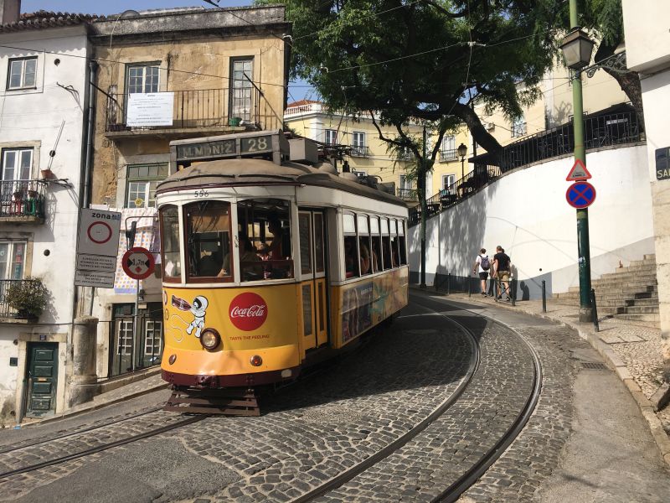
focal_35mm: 29
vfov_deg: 48.2
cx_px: 335
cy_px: 252
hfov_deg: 61.7
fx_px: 561
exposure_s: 1/1832
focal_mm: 4.15
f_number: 2.2
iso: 25
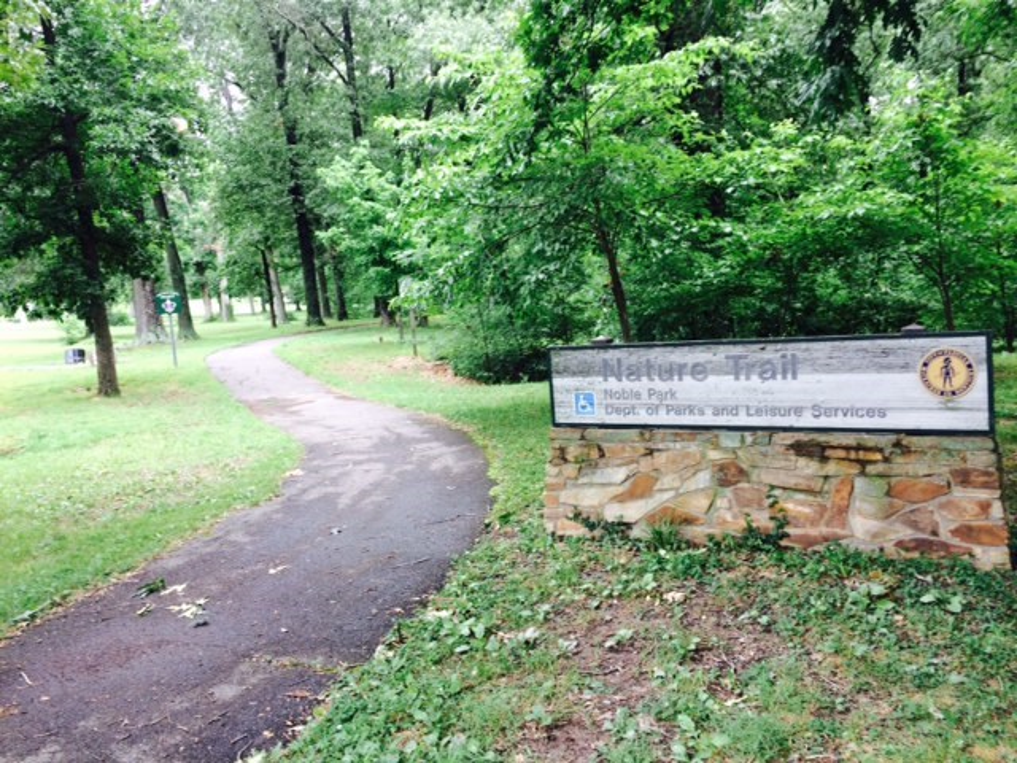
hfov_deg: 61.7
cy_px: 382
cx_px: 508
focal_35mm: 29
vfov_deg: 48.2
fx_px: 852
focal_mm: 4.15
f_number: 2.2
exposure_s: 1/122
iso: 32
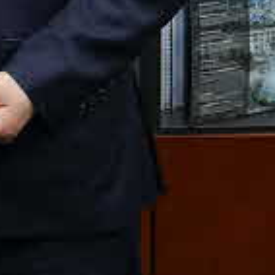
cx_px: -139
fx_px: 1609
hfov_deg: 9.5
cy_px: -203
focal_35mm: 179
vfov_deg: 9.4
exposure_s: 1/125
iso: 1000
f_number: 4.5
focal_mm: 40
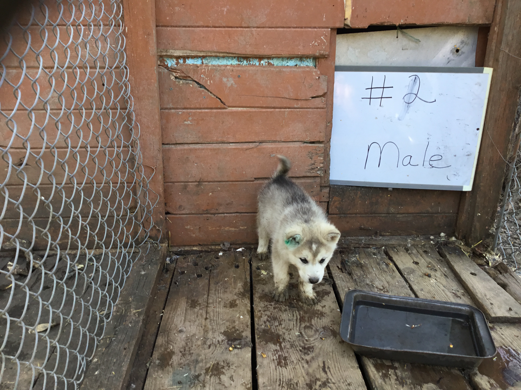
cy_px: 195
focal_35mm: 31
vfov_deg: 45.4
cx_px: 260
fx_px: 467
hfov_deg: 58.4
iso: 32
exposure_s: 1/60
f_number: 2.4
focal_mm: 3.3
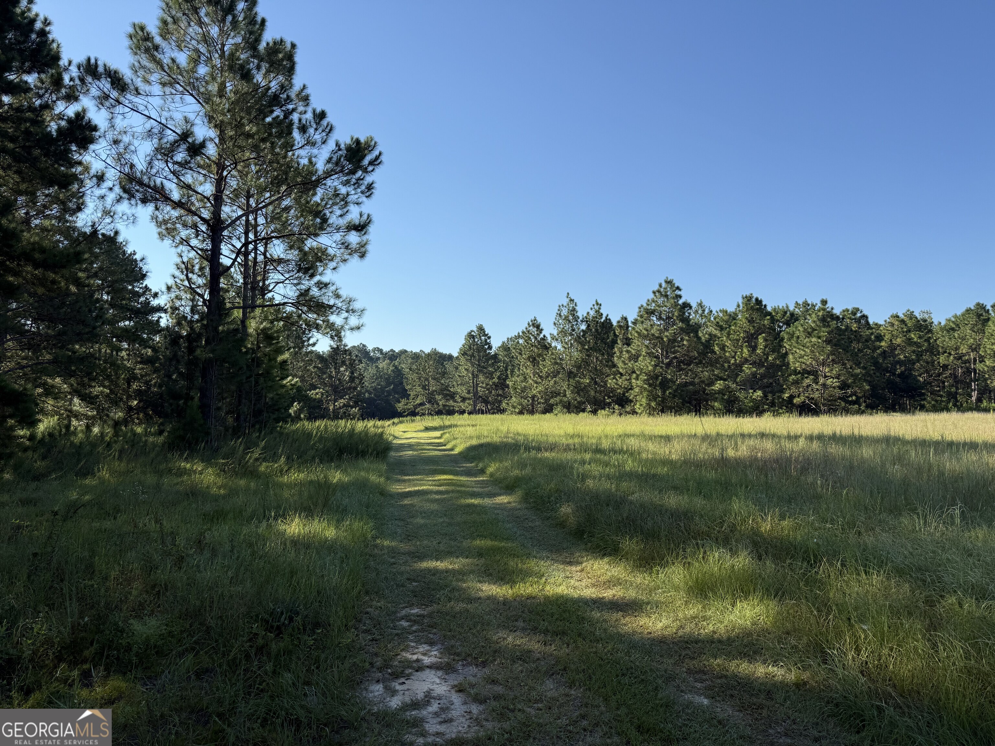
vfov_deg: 56.8
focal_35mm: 24
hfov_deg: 71.6
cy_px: 373
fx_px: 690
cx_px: 498
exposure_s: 1/3425
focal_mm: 6.76
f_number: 1.78
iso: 80
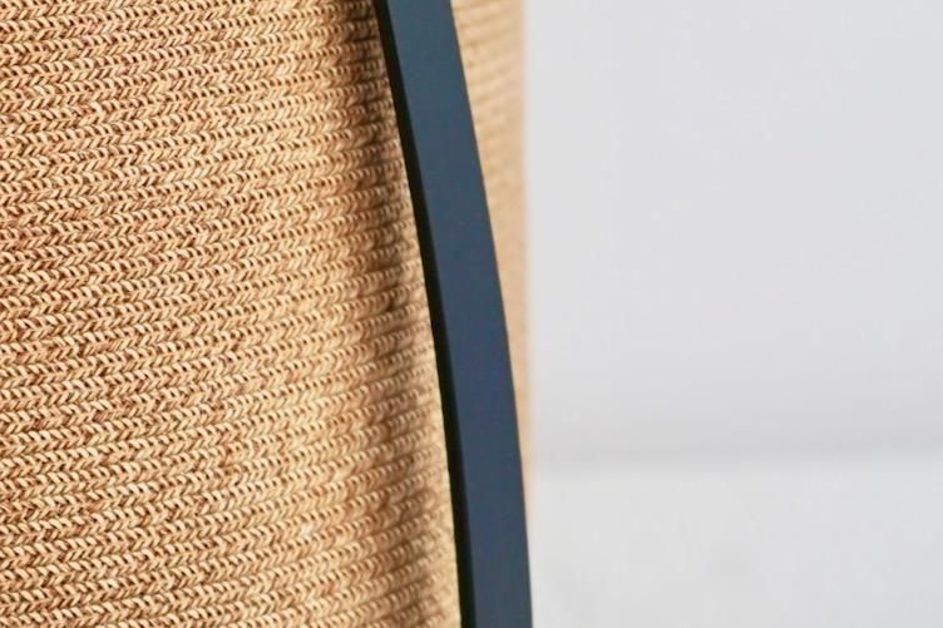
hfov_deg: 25.4
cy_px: -216
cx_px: 240
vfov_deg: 16.2
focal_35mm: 79
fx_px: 2069
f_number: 4
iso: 400
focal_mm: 33
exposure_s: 1/60
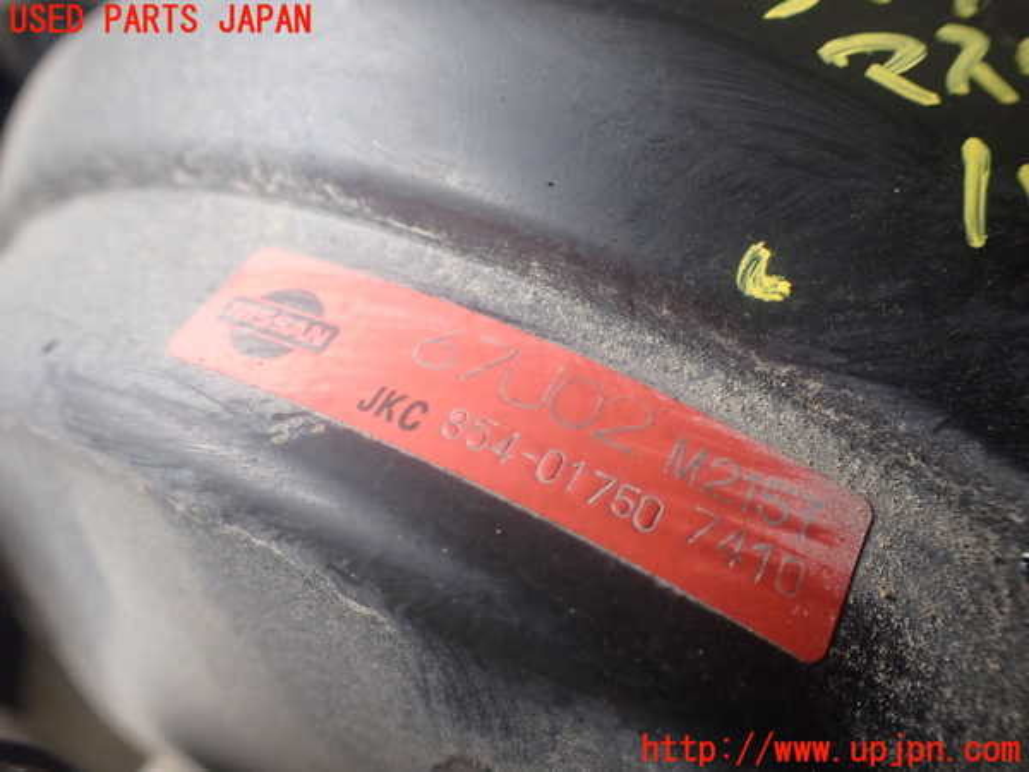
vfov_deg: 46.8
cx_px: 514
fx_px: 892
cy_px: 386
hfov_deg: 60.0
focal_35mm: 30
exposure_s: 1/125
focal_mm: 5.4
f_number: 2.3
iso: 400
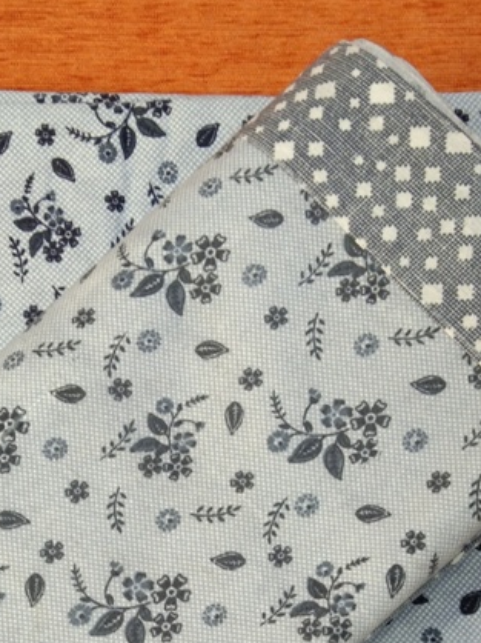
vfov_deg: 24.7
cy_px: 613
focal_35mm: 76
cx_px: 214
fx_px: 1409
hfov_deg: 19.4
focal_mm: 3.69
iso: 181
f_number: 2.2
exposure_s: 1/33
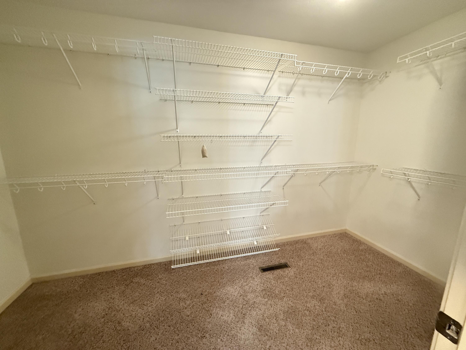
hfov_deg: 102.1
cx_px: 233
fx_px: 188
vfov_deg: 85.7
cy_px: 175
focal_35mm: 14
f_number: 2.2
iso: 640
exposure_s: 1/60
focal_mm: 2.22
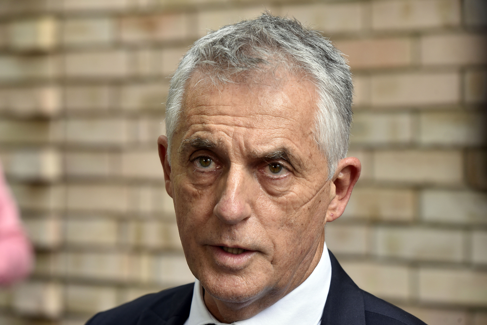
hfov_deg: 10.3
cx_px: 244
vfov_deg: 6.9
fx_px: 2706
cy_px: 162
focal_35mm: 200
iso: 800
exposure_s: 1/320
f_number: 7.1
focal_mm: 200
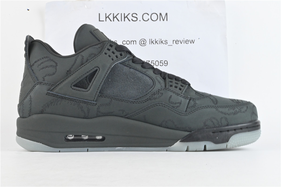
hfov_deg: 38.9
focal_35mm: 51
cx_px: 140
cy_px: 94
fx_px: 398
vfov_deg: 26.5
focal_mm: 34
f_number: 32
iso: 1600
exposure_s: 1/8
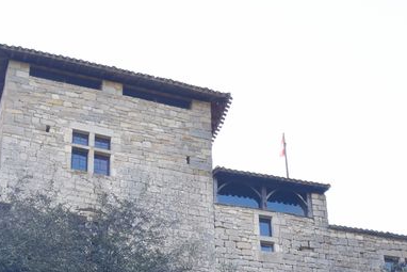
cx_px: 298
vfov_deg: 13.6
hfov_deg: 20.5
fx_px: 1120
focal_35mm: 99
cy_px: 295
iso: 320
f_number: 8
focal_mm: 24
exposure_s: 1/250
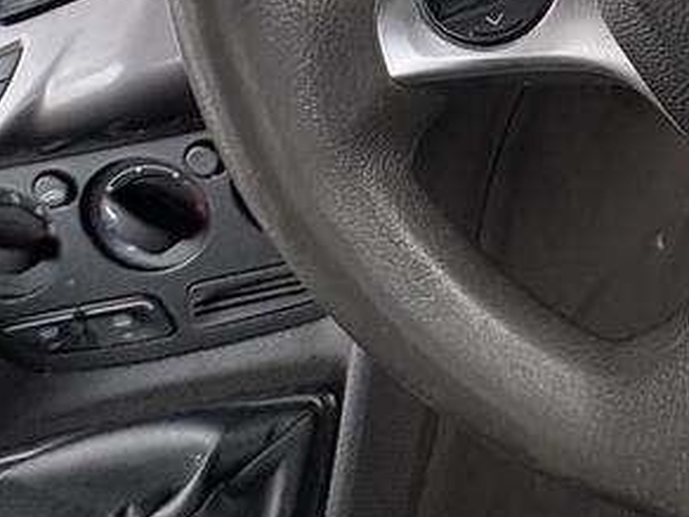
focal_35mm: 43
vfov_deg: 28.4
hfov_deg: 31.4
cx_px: 939
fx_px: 856
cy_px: -132
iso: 160
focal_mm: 2.22
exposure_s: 1/99
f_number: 2.2
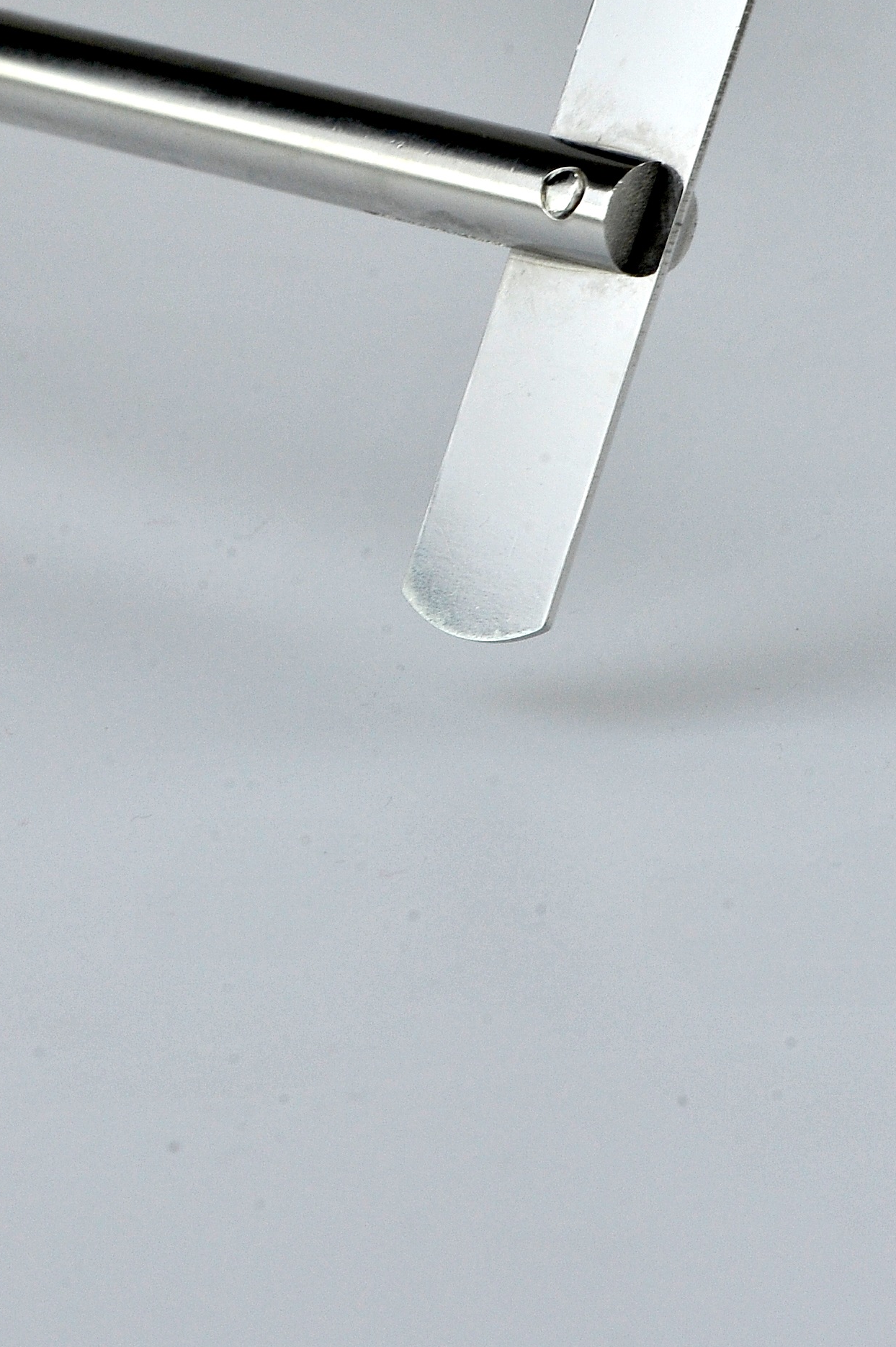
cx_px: 296
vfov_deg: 8.6
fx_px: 8935
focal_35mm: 239
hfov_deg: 5.7
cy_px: 107
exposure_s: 1/30
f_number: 18
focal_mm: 105
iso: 800
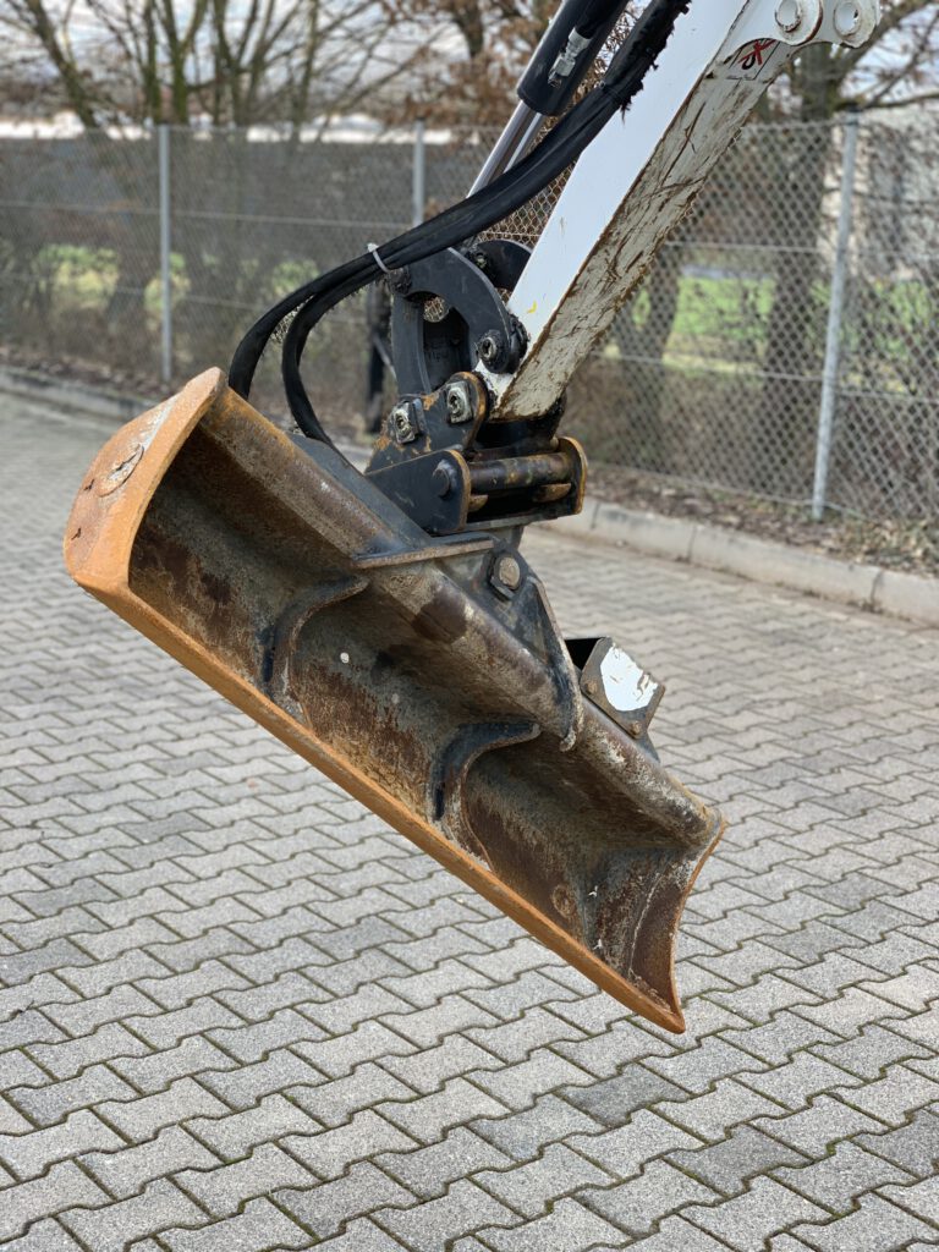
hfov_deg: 28.0
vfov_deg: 36.8
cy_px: 626
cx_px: 470
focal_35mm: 52
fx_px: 1881
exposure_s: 1/122
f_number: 2.4
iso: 32
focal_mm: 6
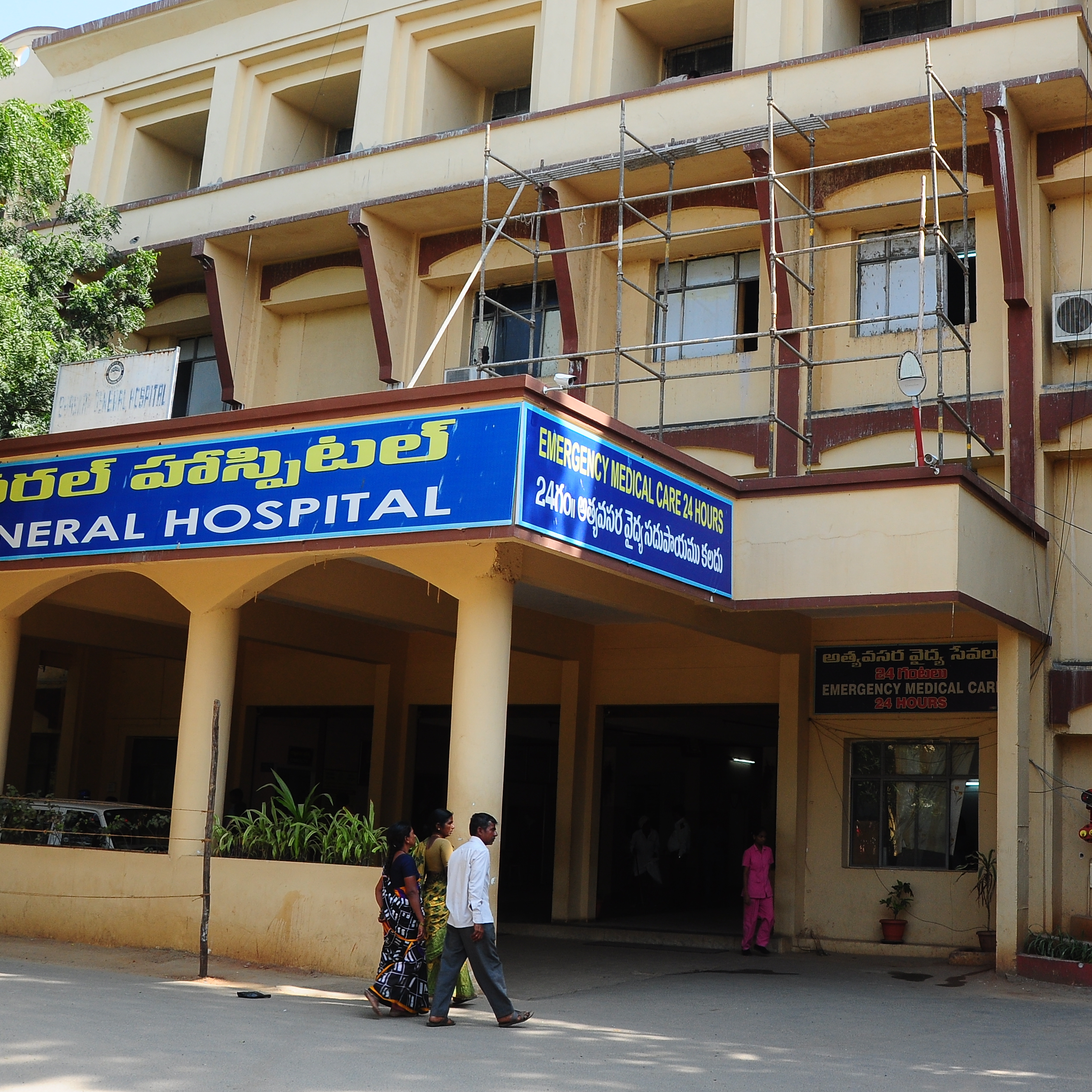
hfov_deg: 42.1
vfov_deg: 42.8
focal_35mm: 39
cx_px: 748
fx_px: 1392
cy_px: 495
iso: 200
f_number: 10
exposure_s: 1/125
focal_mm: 18
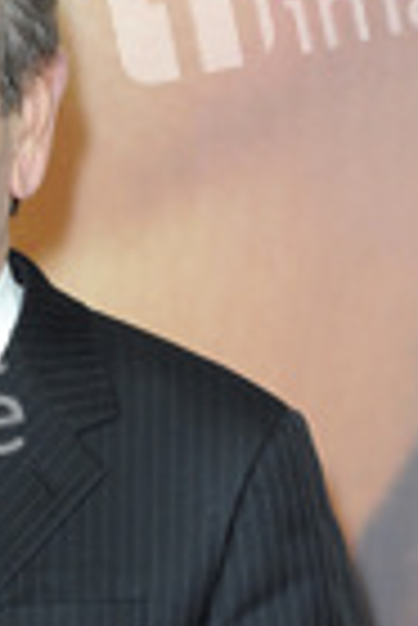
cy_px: 653
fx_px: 5611
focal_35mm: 323
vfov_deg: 6.3
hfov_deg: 4.3
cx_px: -74
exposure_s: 1/125
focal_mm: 112
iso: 800
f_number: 5.6
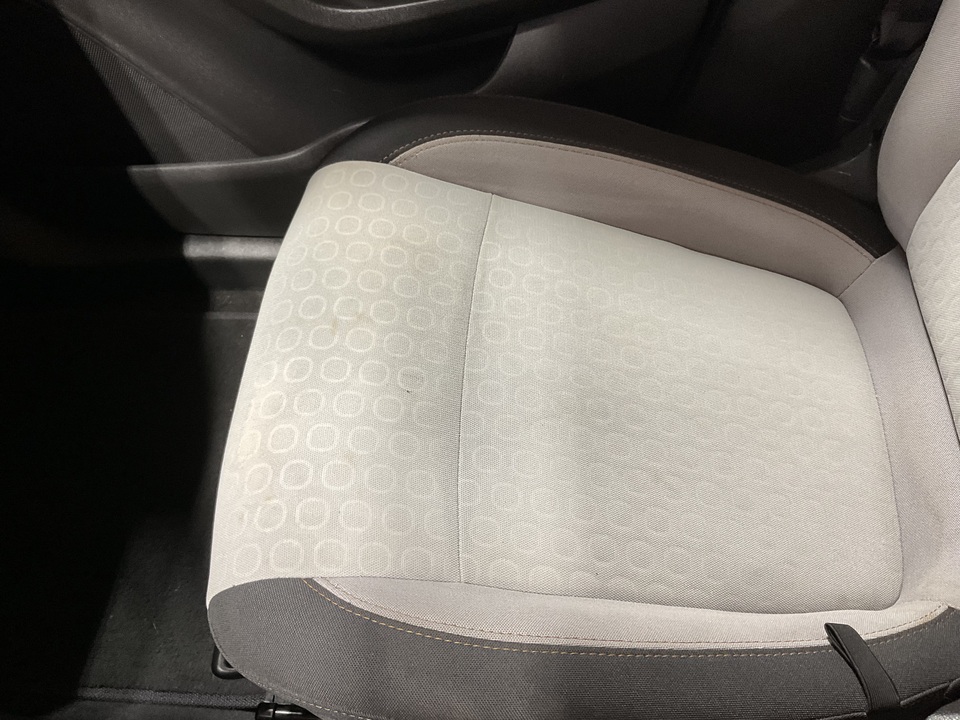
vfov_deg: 48.2
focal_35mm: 29
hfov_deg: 61.7
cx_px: 480
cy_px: 360
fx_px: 804
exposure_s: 1/60
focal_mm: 3
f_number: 1.8
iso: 64
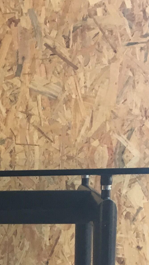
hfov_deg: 10.4
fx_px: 751
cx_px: -153
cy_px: 267
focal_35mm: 107
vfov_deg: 19.4
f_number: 2.2
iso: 100
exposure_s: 1/33
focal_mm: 4.15
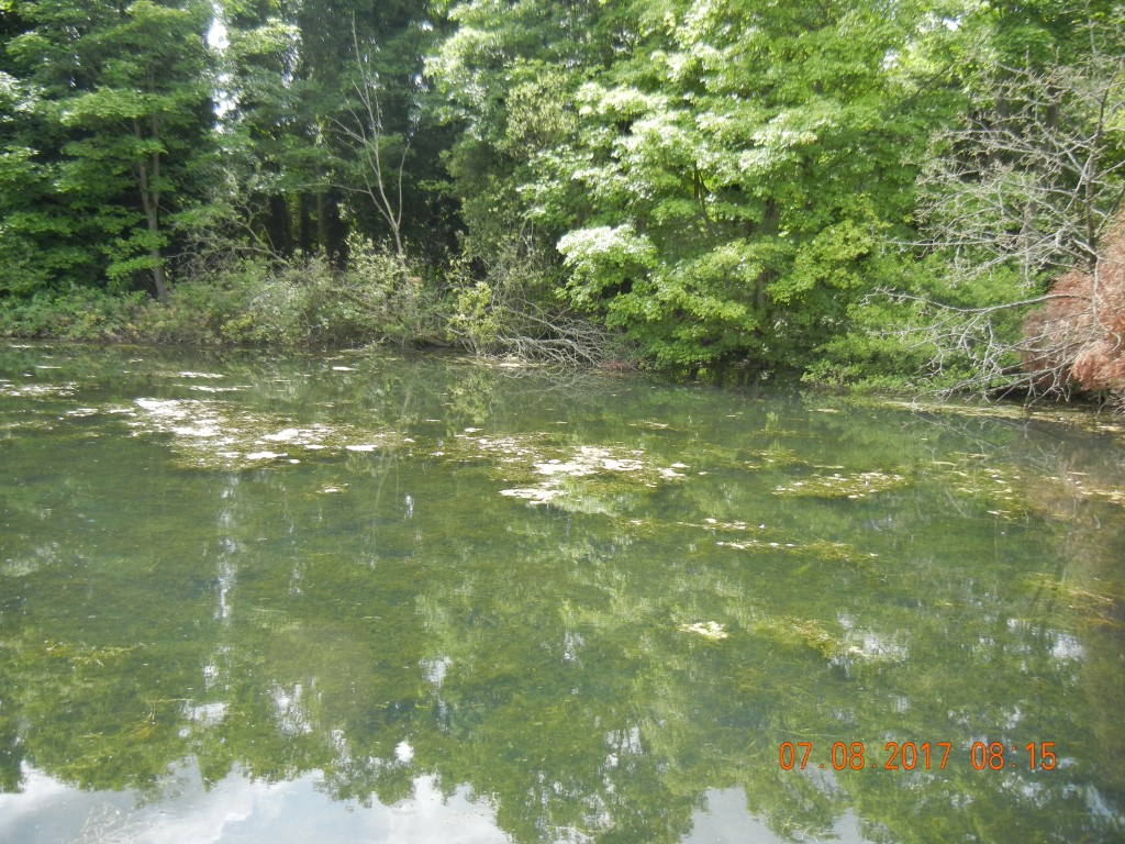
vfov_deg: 46.8
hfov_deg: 60.0
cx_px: 562
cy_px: 422
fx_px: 975
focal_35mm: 30
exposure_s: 1/263
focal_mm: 5.4
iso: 160
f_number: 3.5
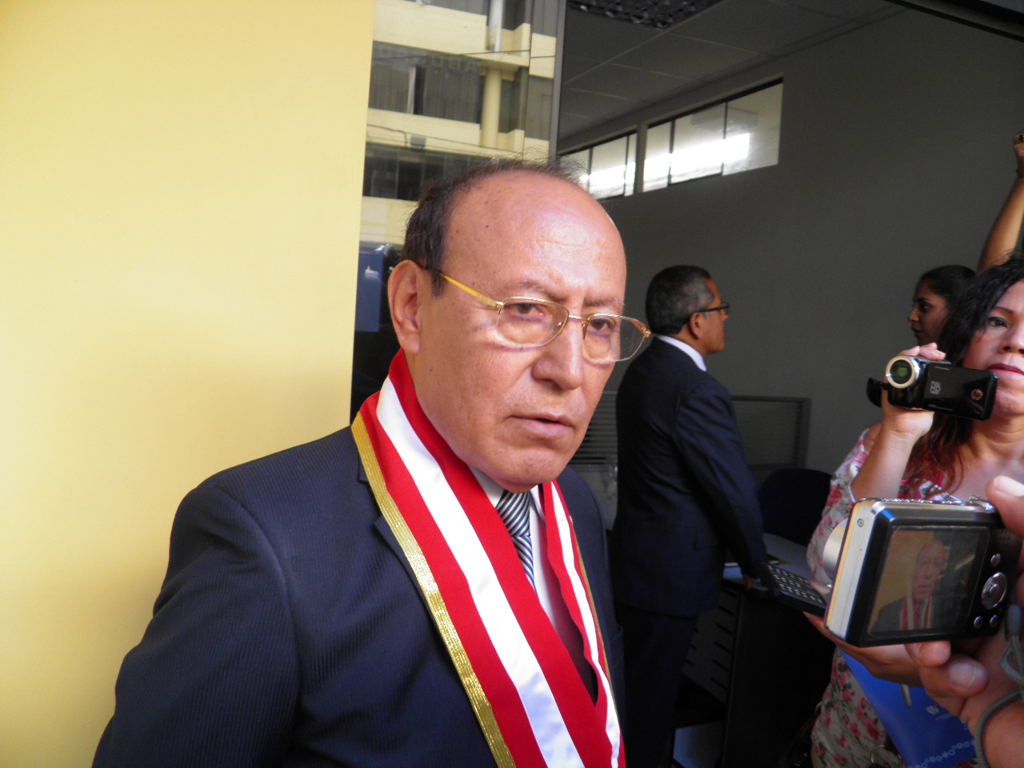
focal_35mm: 28
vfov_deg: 49.7
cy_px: 384
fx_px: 828
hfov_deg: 63.4
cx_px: 512
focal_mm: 4.9
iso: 100
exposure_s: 1/40
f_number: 2.8
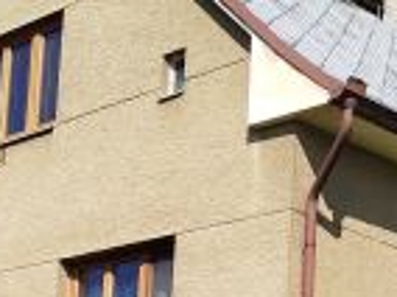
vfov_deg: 12.5
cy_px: 353
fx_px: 1317
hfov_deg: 17.1
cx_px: 154
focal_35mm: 115
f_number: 1.7
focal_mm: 5.31
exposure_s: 1/781
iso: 50
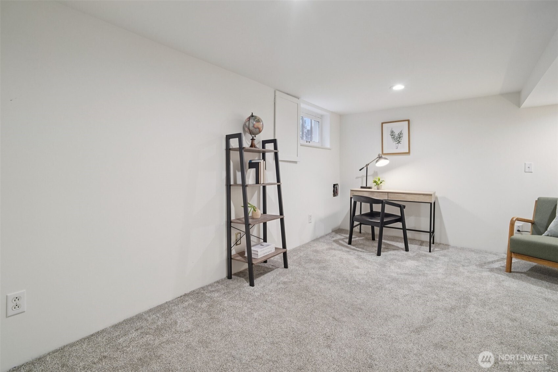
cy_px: 186
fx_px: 248
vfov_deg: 73.7
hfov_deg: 96.7
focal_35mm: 16
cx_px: 279
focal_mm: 16
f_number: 8
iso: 1600
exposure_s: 1/15
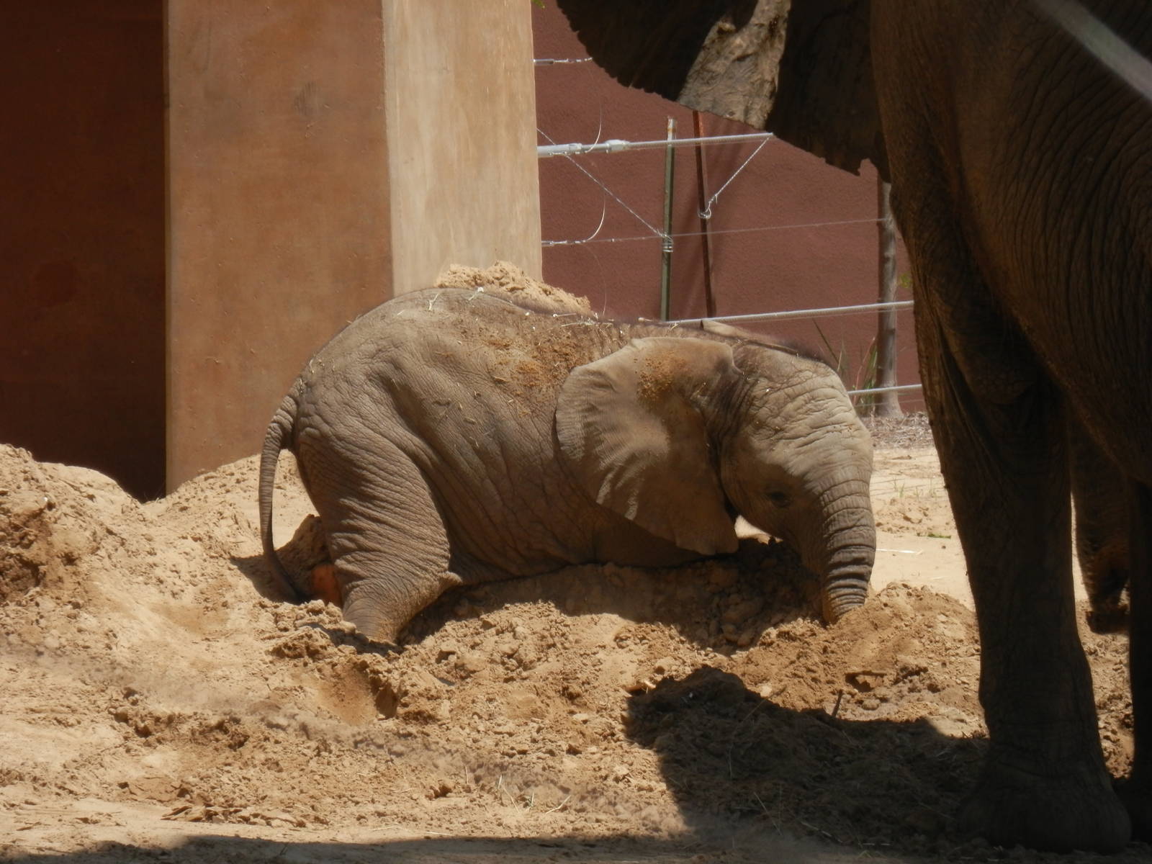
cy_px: 432
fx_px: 16640
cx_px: 576
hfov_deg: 4.0
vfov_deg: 3.0
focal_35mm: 500
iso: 80
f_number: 6.9
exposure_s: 1/250
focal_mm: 90
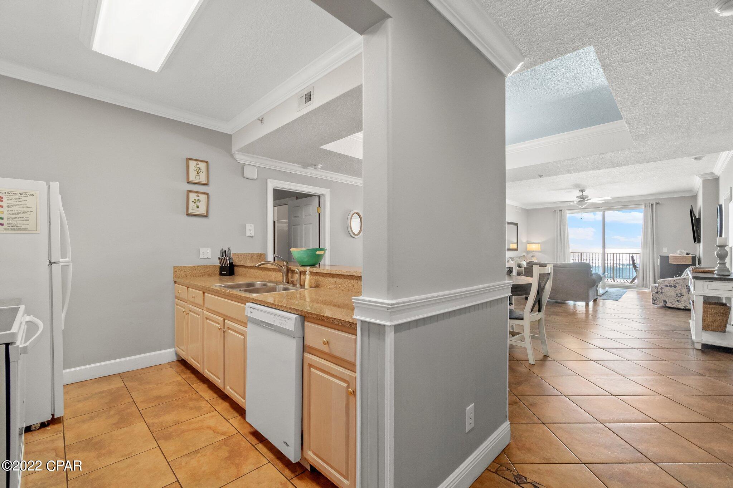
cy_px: 244
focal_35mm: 15
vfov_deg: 77.3
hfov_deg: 100.4
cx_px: 366
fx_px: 305
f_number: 8
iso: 800
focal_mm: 10
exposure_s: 1/20
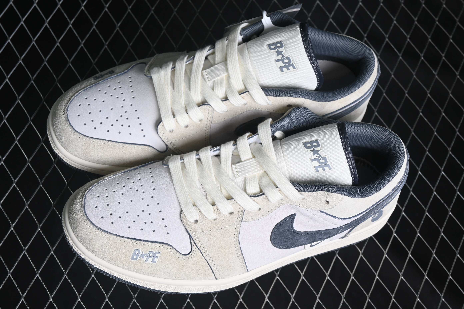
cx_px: 232
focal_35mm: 75
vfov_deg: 18.2
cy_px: 154
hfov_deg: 27.0
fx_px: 967
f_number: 7.1
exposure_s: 1/80
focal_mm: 50
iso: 160
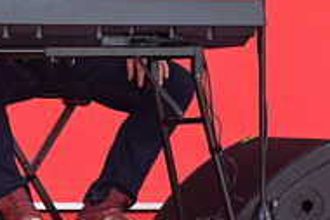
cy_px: 9
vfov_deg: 2.9
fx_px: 4348
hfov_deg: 4.3
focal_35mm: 474
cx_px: 46
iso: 320
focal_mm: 200
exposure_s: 1/200
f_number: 6.3
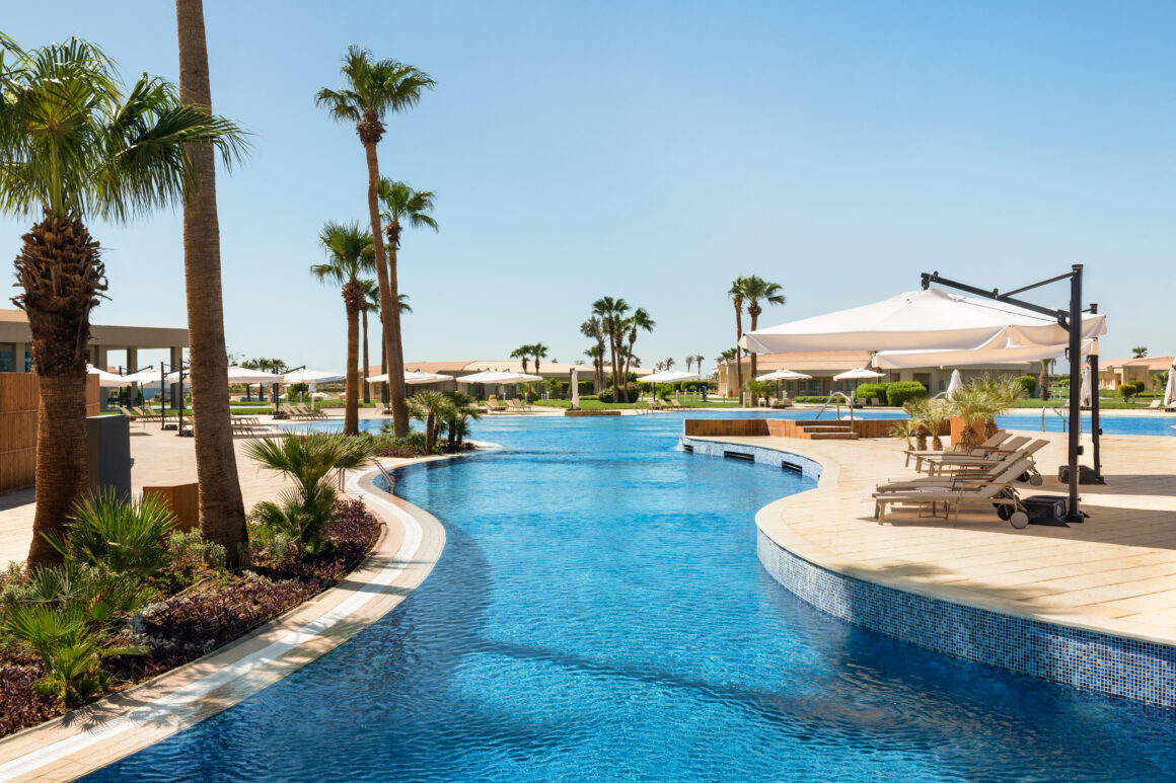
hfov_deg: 50.7
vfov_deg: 35.0
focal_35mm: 38
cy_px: 392
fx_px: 1241
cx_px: 588
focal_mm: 38
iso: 125
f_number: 11
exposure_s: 1/250
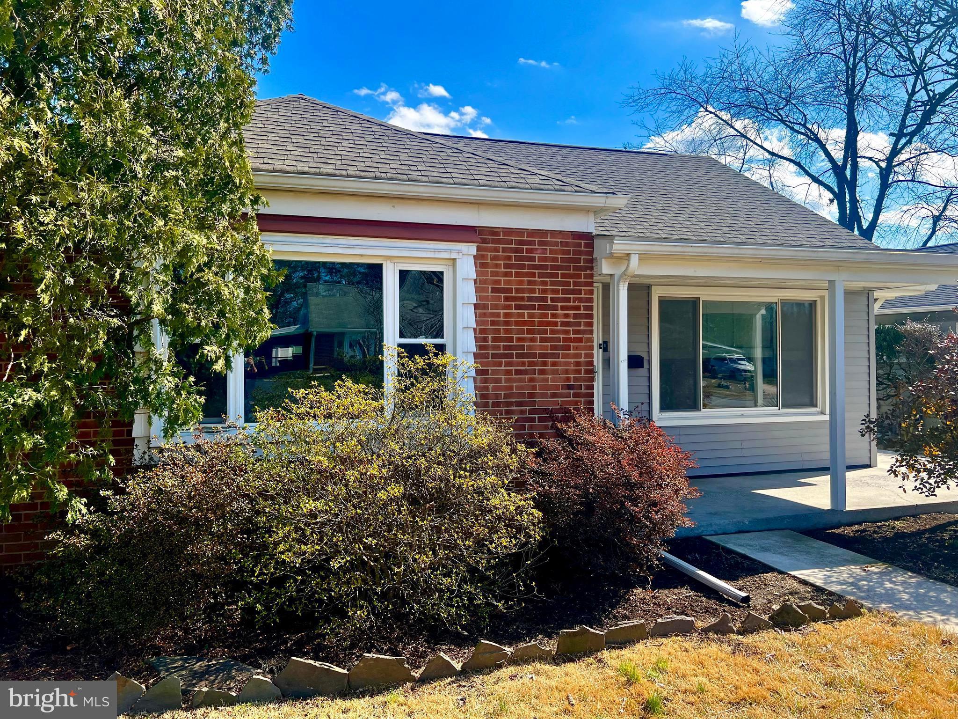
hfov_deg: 67.3
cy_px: 360
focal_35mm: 26
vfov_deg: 53.1
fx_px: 720
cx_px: 479
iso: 50
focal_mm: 5.7
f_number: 1.5
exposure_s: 1/1751
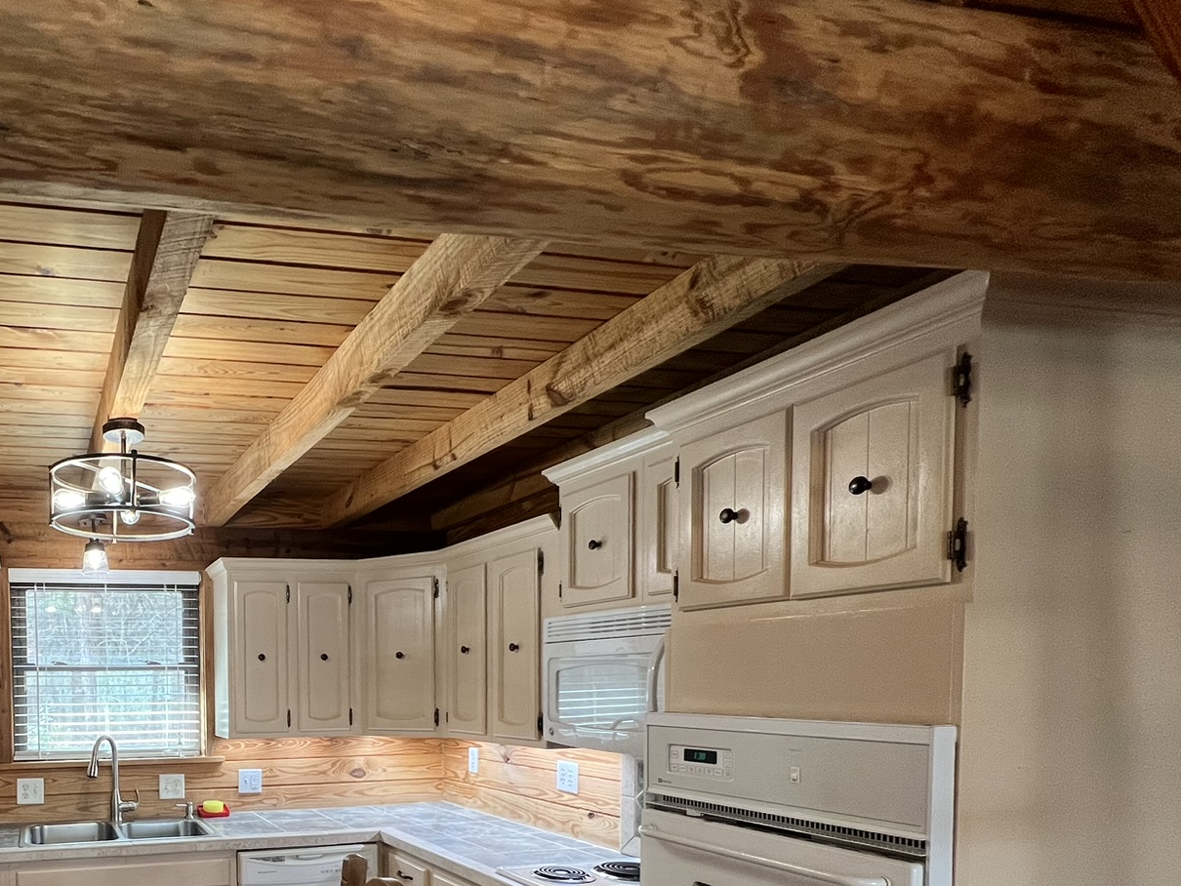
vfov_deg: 56.1
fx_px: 751
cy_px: 725
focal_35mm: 22
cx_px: 208
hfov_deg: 67.8
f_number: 1.8
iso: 200
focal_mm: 1.57
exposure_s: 1/120
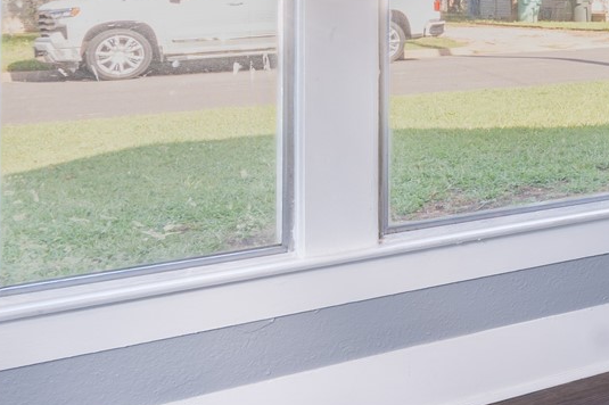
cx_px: 1020
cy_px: -49
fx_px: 1099
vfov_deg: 19.9
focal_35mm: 65
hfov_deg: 22.4
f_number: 9
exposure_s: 1/30
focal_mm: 16
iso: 100
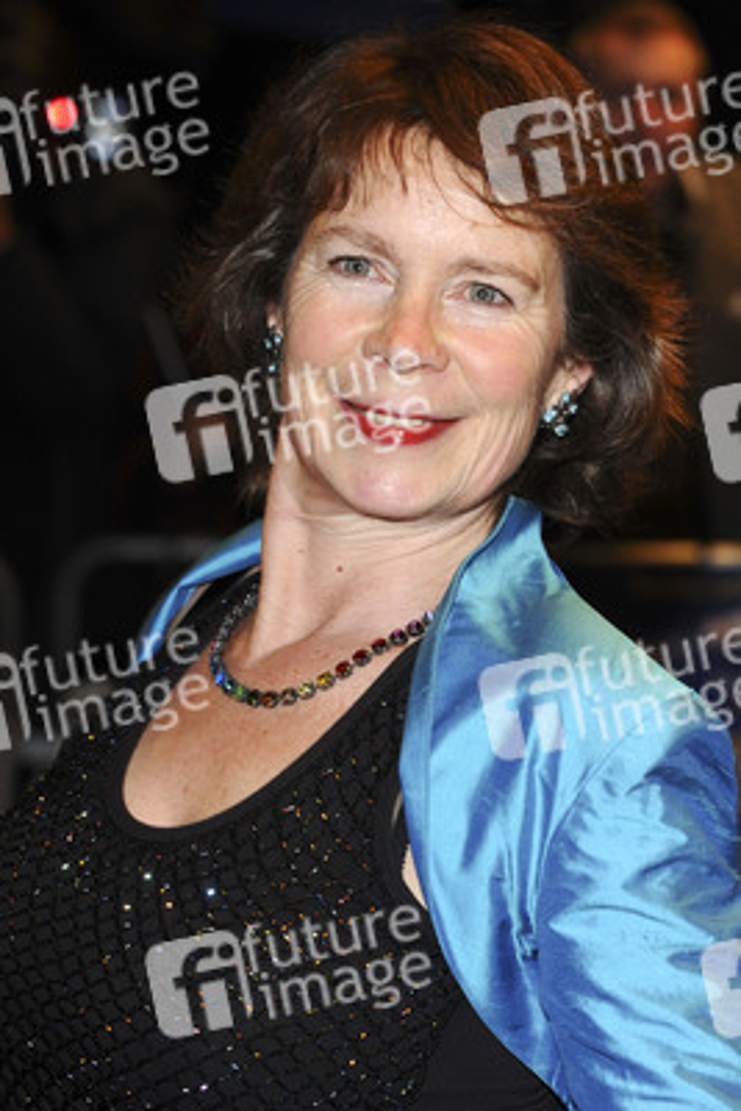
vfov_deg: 17.1
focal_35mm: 120
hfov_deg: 11.4
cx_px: 370
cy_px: 556
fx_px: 3702
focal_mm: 80
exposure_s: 1/160
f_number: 5
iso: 400
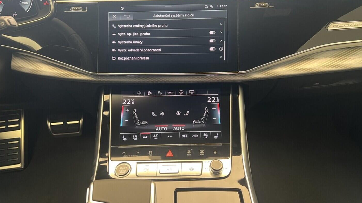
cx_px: 178
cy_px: 88
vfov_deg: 40.1
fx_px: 278
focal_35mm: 29
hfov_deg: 66.1
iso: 160
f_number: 1.5
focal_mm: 5.7
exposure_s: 1/60
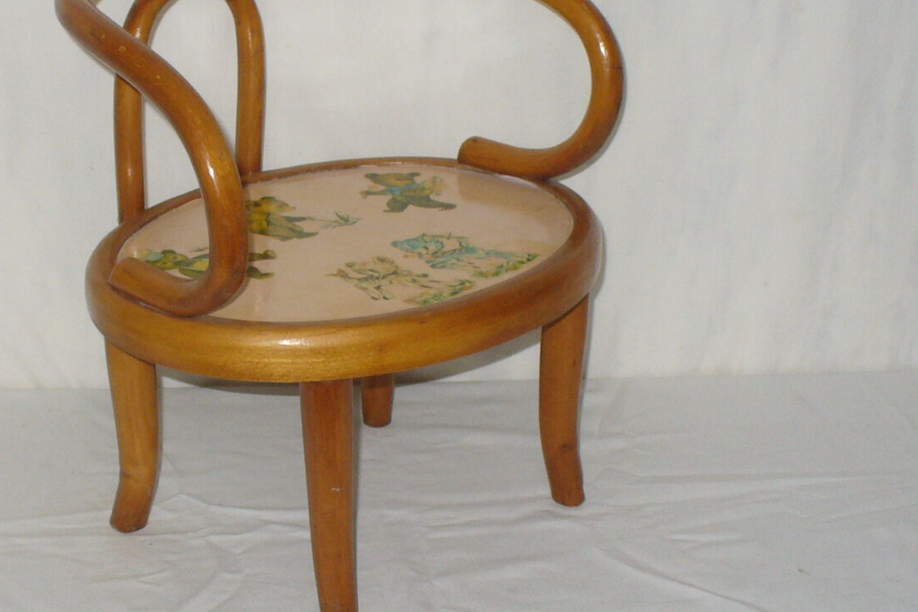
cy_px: 292
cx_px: 299
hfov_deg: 27.9
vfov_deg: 18.9
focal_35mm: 72
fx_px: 1836
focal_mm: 6.1
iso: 125
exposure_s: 1/30
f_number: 2.8
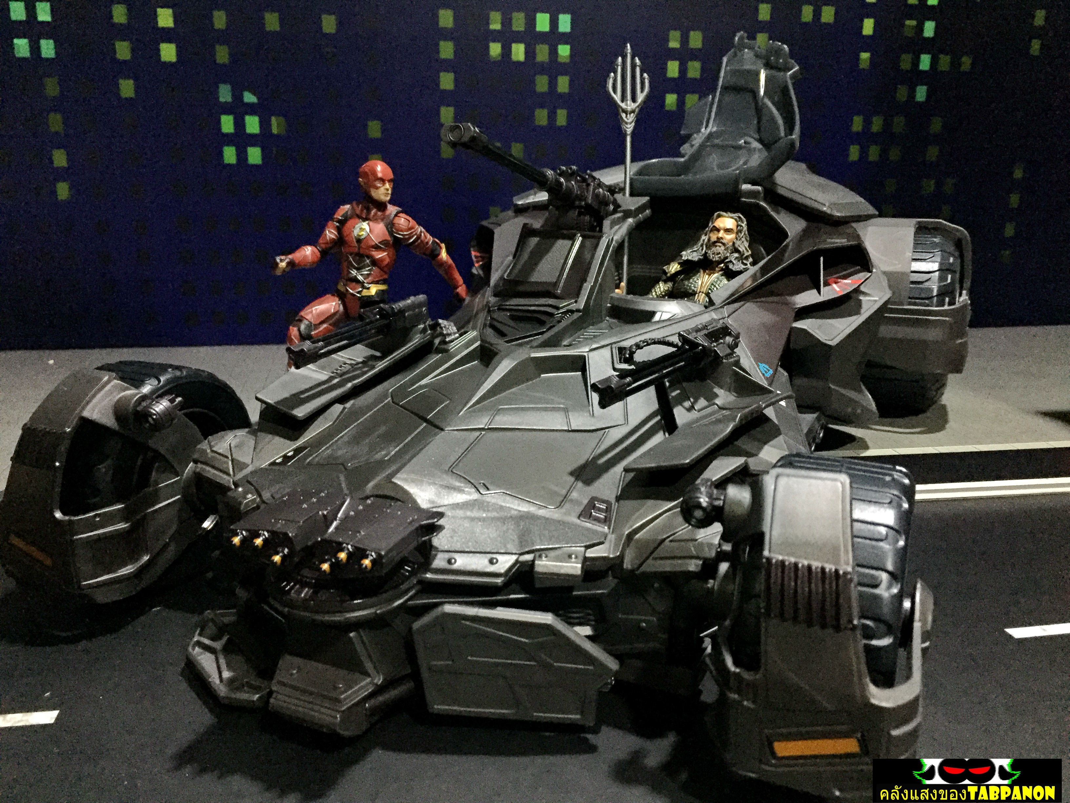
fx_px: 896
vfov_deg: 48.2
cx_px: 535
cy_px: 402
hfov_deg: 61.7
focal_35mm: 29
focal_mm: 4.15
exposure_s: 1/17
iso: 400
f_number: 2.2
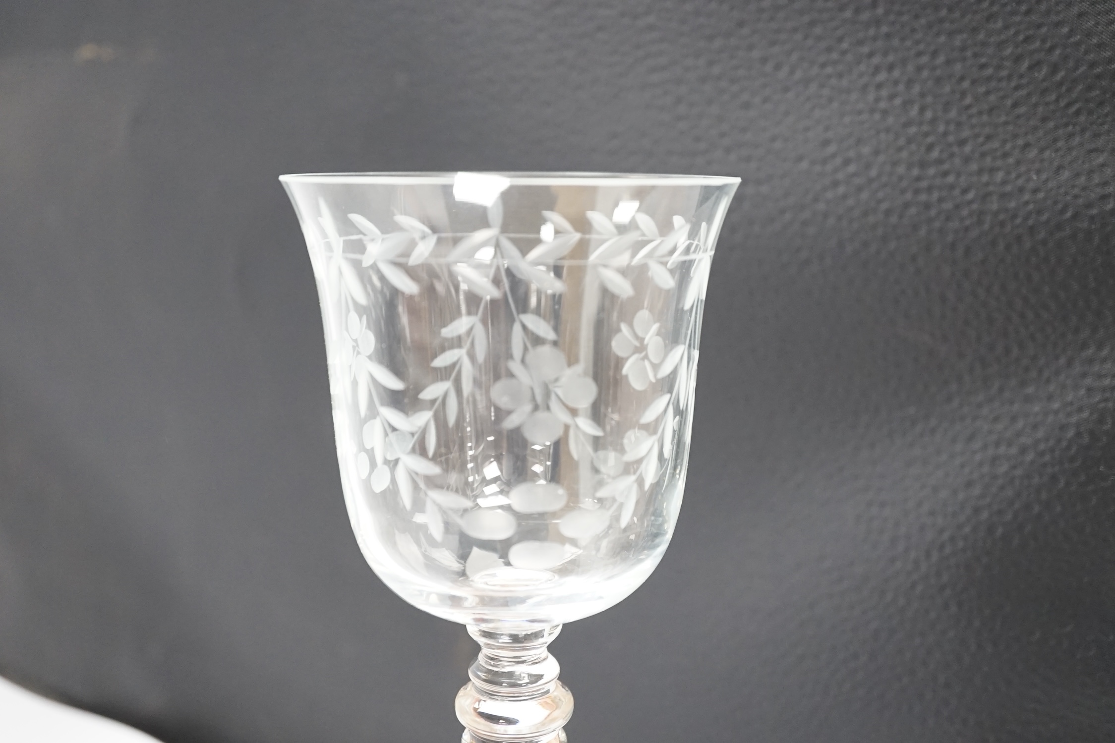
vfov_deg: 29.9
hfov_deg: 43.6
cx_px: 558
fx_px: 1394
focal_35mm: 45
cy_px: 372
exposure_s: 1/60
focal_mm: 30
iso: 1600
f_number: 3.5
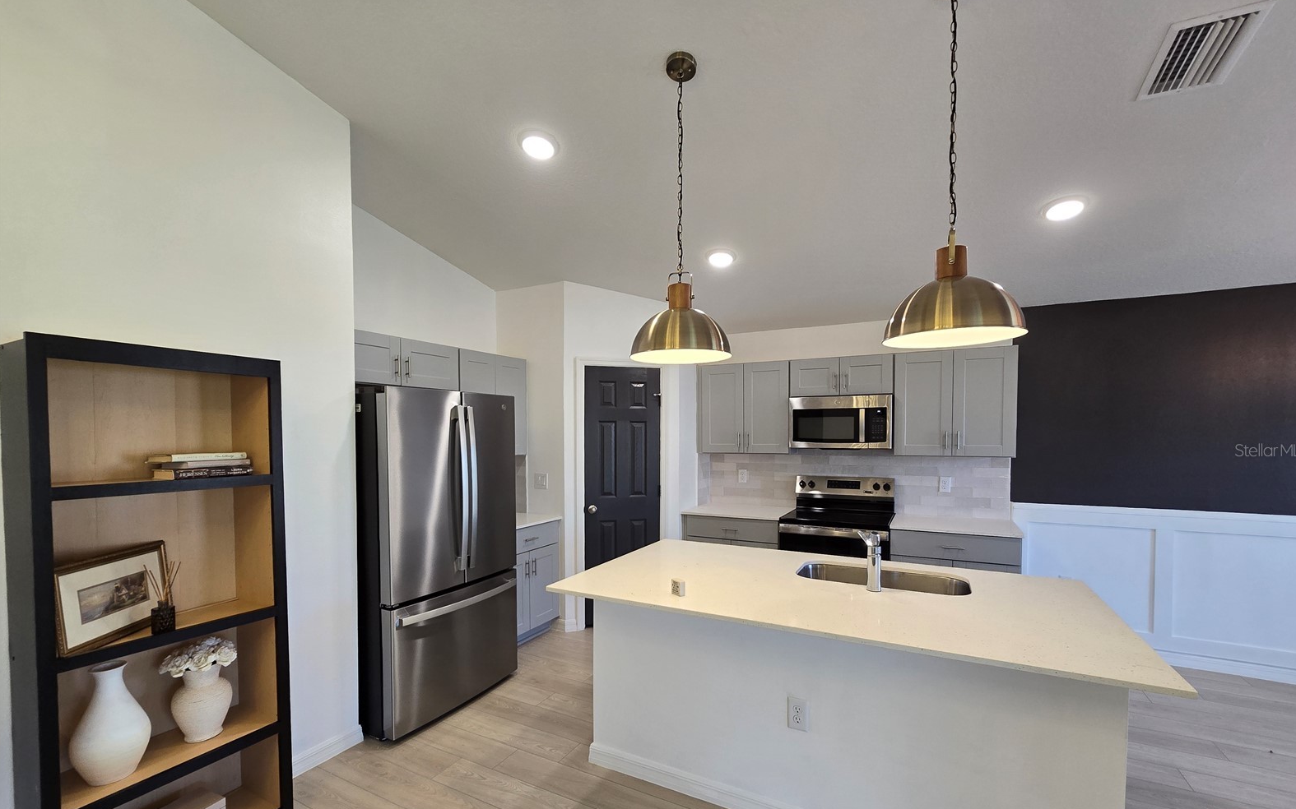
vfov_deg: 78.3
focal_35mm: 14
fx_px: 494
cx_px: 654
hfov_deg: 105.3
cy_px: 450
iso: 125
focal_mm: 2.2
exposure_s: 1/60
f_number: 2.2
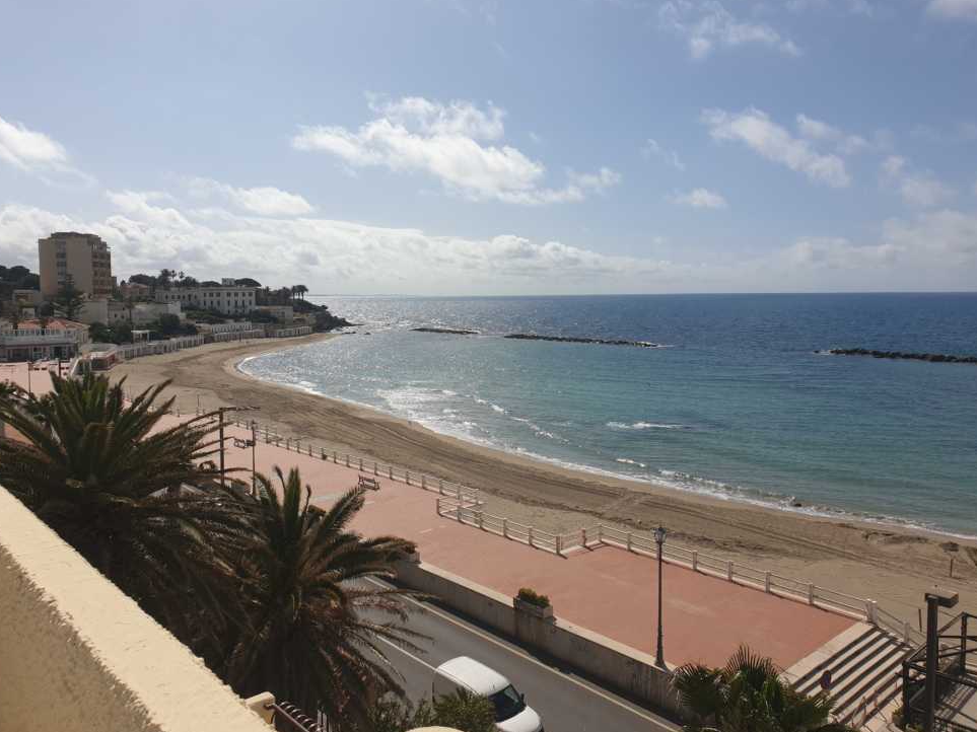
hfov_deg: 65.3
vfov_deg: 51.3
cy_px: 357
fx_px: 762
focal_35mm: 27
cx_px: 492
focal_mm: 4.3
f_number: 2.4
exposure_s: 1/3968
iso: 50
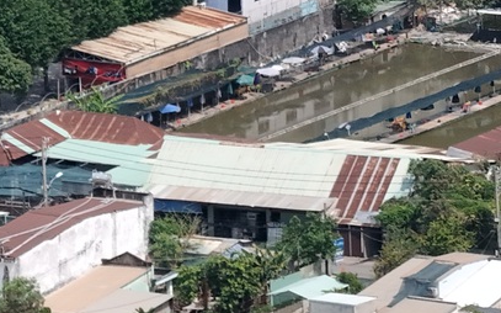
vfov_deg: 2.8
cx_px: 1407
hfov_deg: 4.4
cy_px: -461
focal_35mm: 467
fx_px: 6374
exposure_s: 1/500
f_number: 2.8
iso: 100
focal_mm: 19.35
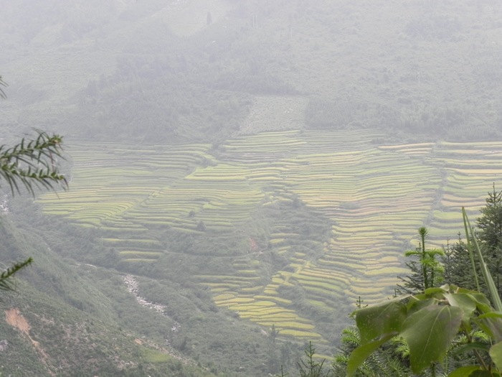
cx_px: 251
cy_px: 188
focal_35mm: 95
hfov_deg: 20.7
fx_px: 1378
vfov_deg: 15.6
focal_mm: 16.9
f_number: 7.1
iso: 209
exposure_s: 1/125
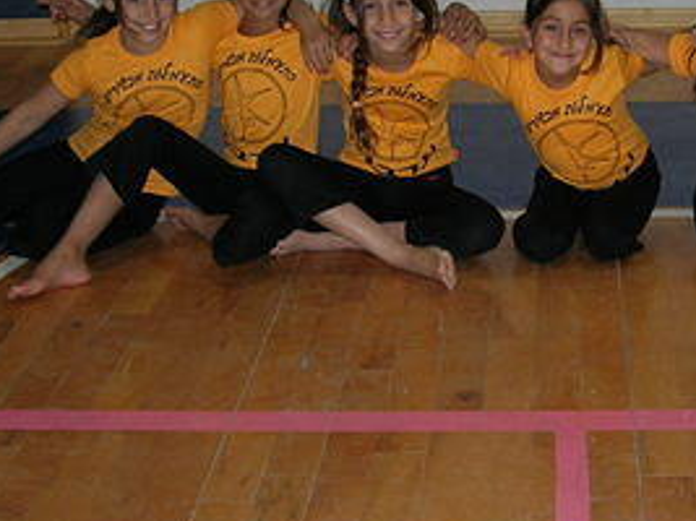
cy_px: 143
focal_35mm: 91
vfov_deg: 16.2
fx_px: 1829
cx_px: 529
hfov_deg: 21.3
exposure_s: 1/60.1
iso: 64
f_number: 2.8
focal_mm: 7.8
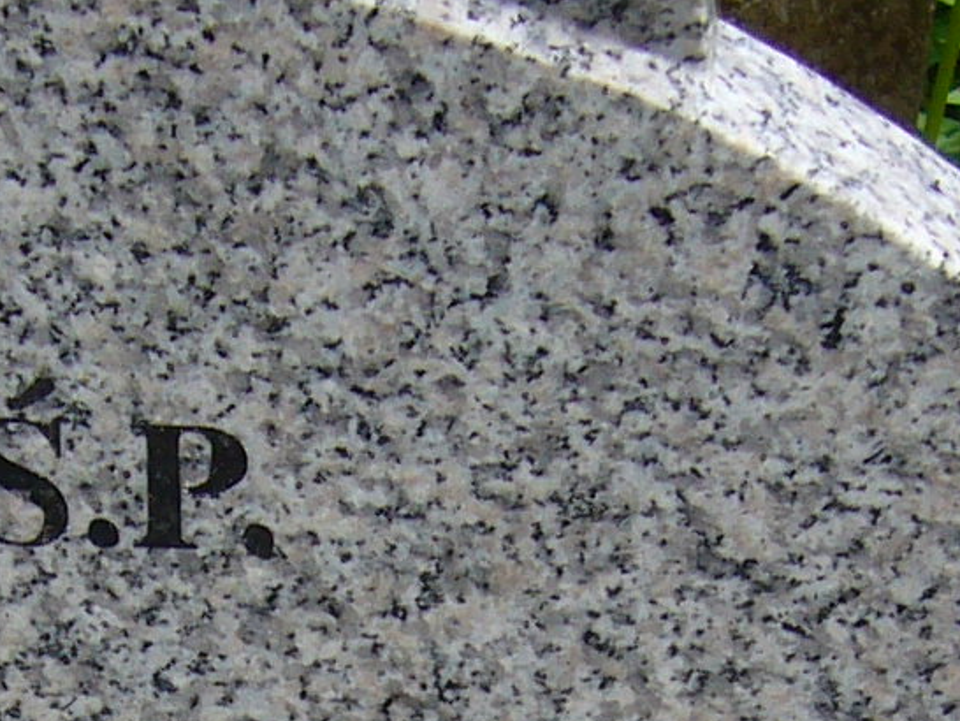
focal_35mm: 164
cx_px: 246
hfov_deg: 12.0
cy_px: 969
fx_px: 4550
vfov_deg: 8.9
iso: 80
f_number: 2.8
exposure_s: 1/250
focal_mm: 5.8
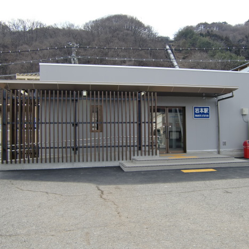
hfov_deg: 48.3
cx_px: 145
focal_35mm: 34
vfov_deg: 48.4
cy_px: 127
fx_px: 277
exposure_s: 1/400
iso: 64
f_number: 2.6
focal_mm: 4.9
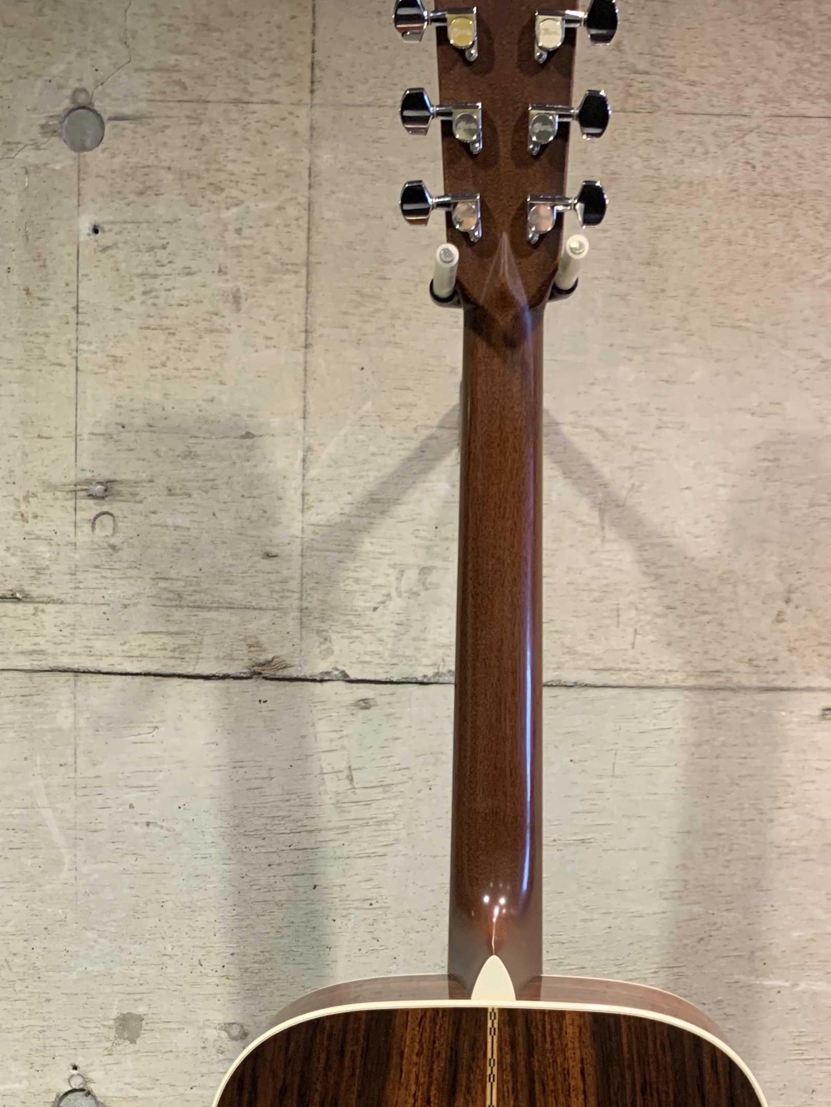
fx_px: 1568
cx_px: 497
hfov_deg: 29.6
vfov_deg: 36.9
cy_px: 953
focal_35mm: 49
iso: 400
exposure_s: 1/40
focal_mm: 4.25
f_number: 1.8
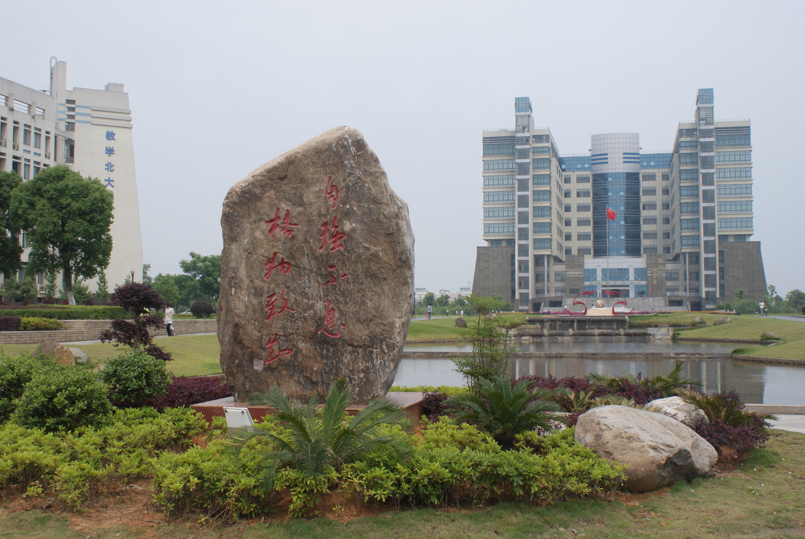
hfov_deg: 46.3
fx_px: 940
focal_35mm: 42
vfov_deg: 32.0
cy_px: 270
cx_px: 402
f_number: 9
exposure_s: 1/640
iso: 400
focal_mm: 28
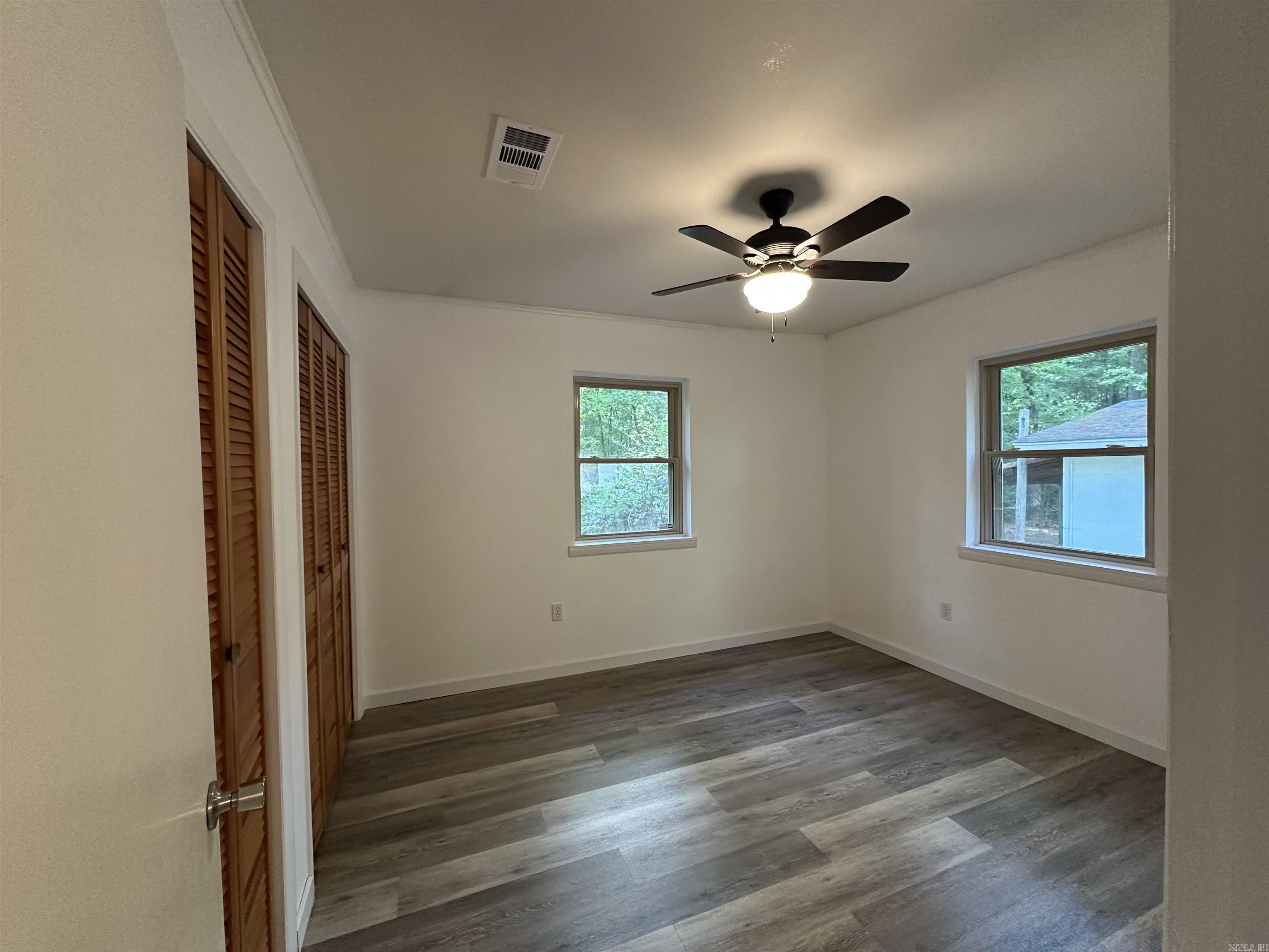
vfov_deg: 85.7
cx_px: 634
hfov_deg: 102.1
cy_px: 476
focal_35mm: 14
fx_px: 513
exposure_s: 1/60
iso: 500
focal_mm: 2.22
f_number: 2.2
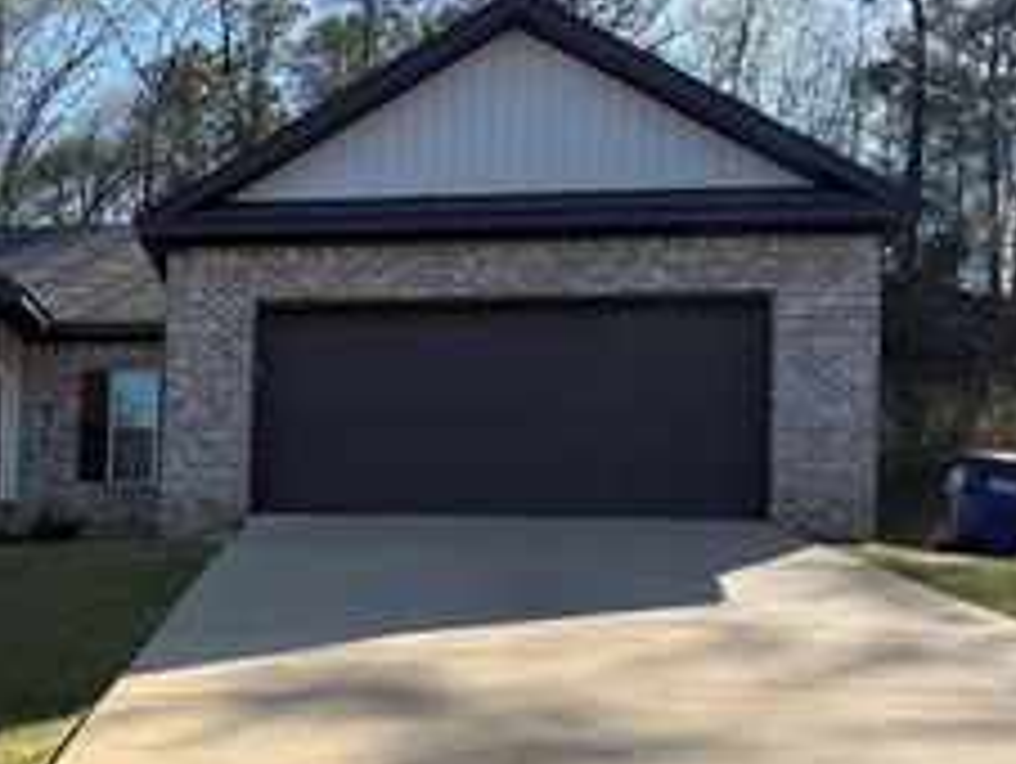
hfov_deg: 34.2
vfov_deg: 27.0
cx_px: 103
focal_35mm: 53
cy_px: 622
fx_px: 1557
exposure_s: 1/2611
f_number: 1.78
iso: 80
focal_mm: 6.76
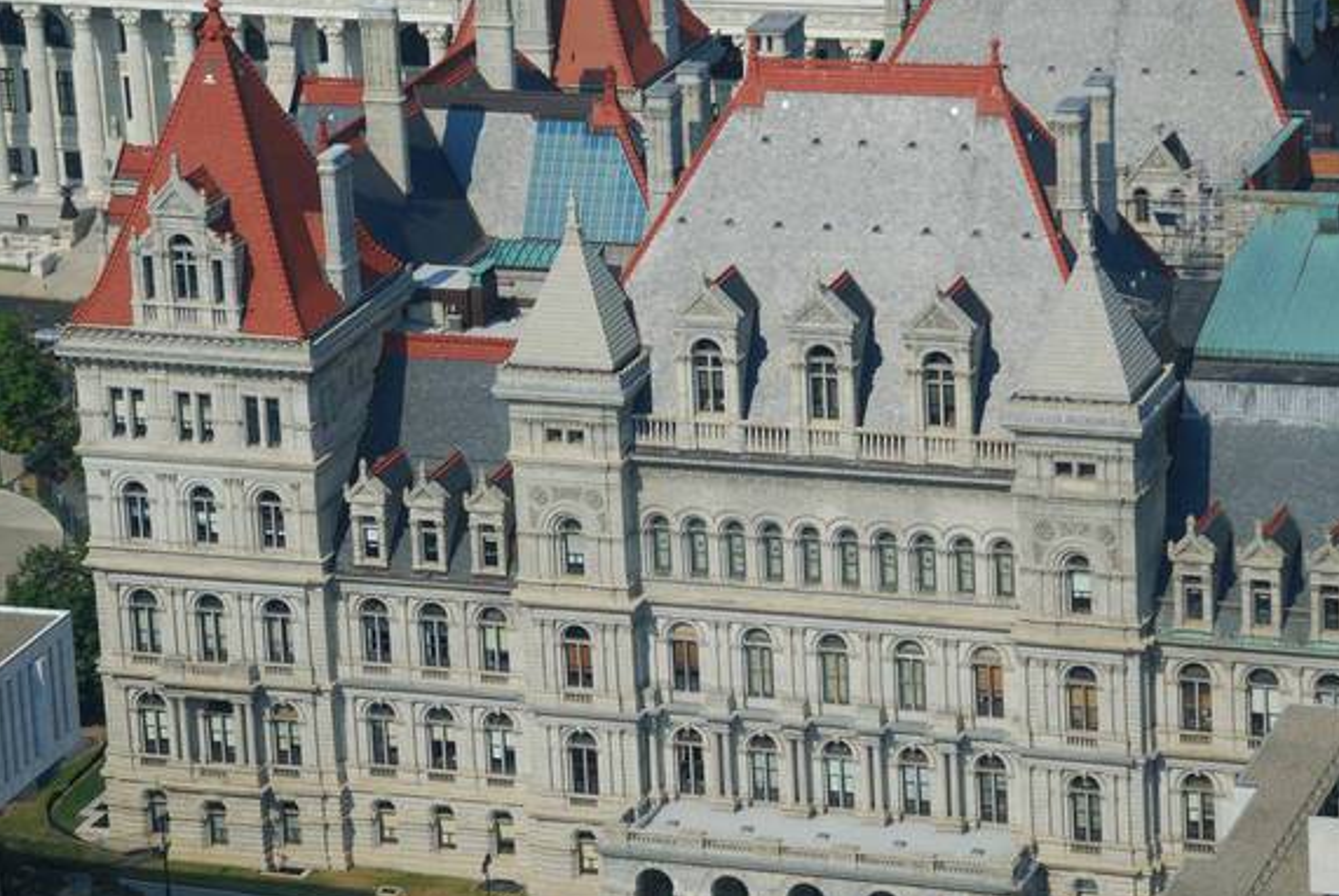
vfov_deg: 9.4
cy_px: 464
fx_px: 5473
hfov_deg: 13.9
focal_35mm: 147
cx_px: 593
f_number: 5.3
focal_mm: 80
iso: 100
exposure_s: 1/320
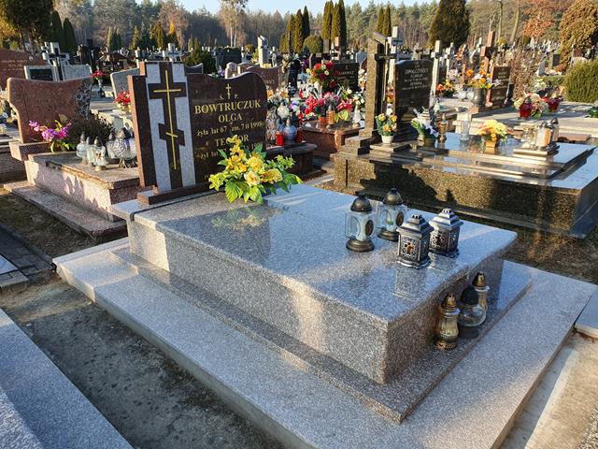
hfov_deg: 67.3
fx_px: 449
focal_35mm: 26
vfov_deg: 53.1
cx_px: 299
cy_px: 224
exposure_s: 1/382
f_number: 2.4
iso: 50
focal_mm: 4.32
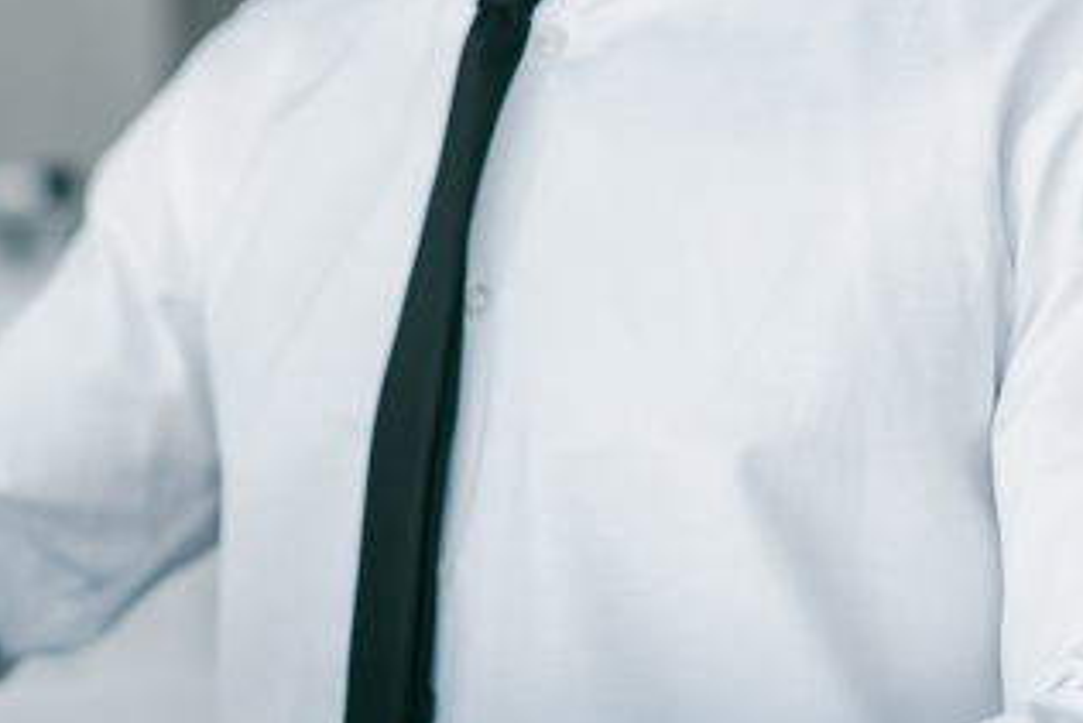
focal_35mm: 158
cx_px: -324
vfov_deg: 8.6
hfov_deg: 12.6
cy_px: 889
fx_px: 4755
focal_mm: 50
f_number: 2.2
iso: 125
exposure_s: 1/200
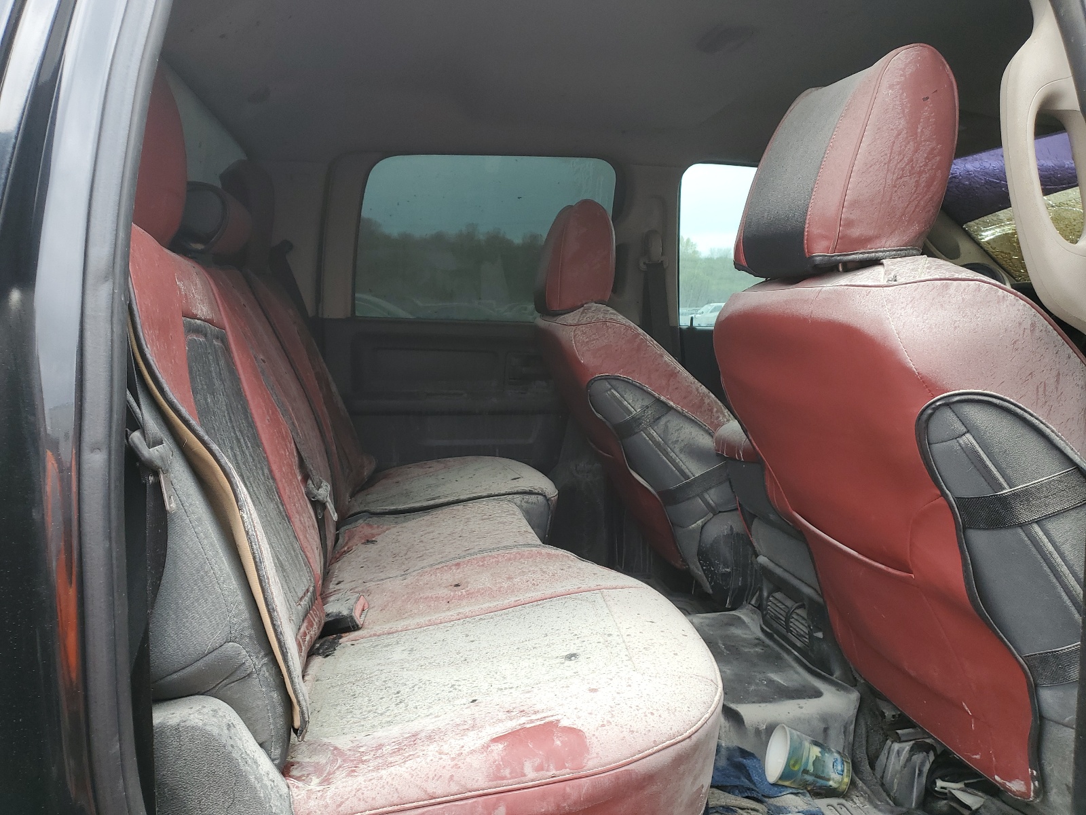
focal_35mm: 26
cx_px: 543
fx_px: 816
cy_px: 408
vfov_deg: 53.1
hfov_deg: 67.3
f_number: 1.5
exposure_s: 1/143
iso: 50
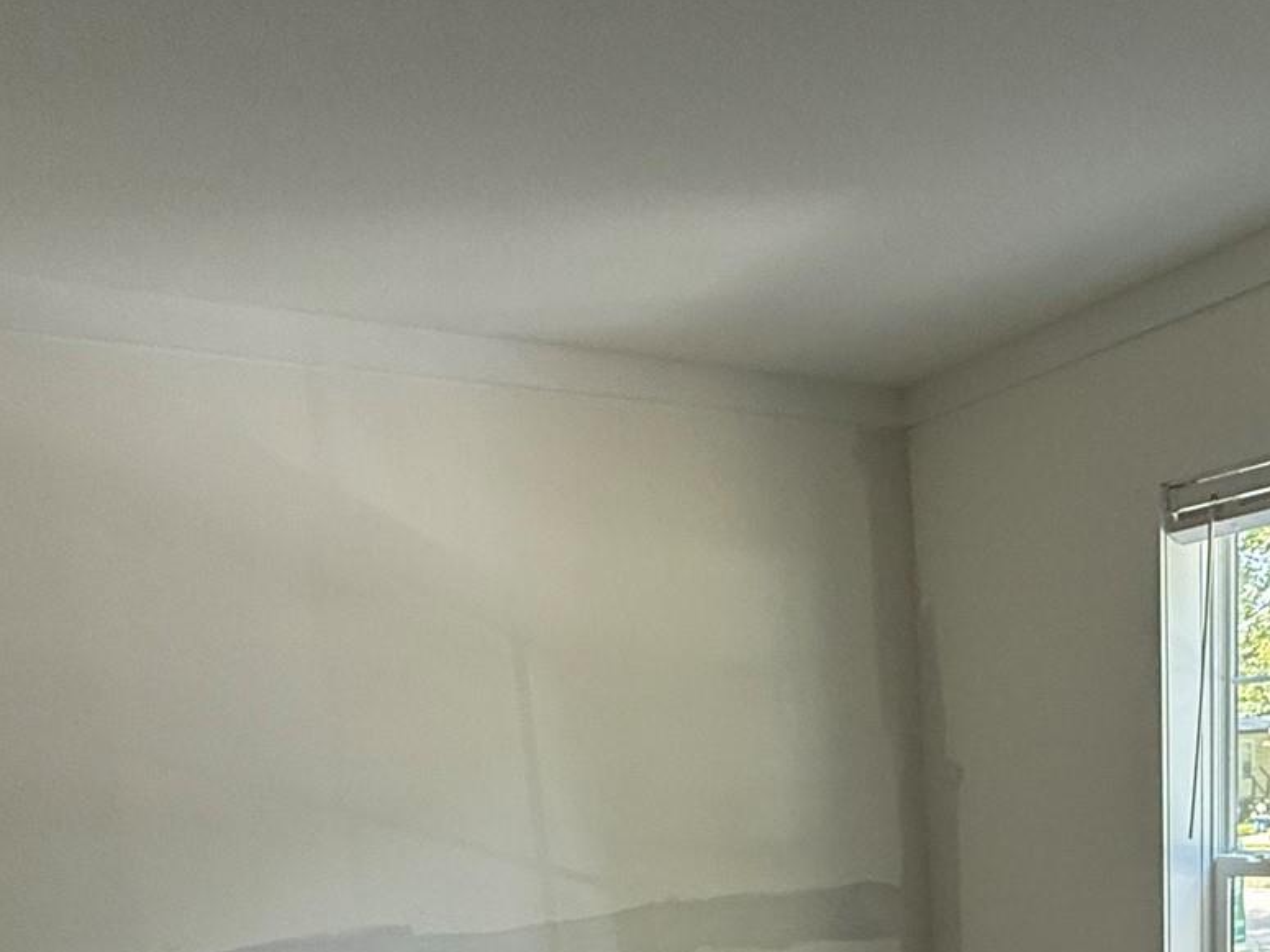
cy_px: 1095
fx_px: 1357
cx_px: 905
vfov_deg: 32.9
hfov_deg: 48.8
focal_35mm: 37
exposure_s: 1/99
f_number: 2.2
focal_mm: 2.22
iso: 200
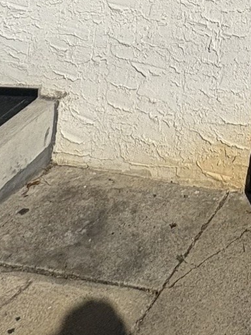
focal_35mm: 56
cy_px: -287
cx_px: 358
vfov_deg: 21.0
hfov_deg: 22.3
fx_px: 541
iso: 50
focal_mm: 2.22
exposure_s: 1/5263
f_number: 2.2
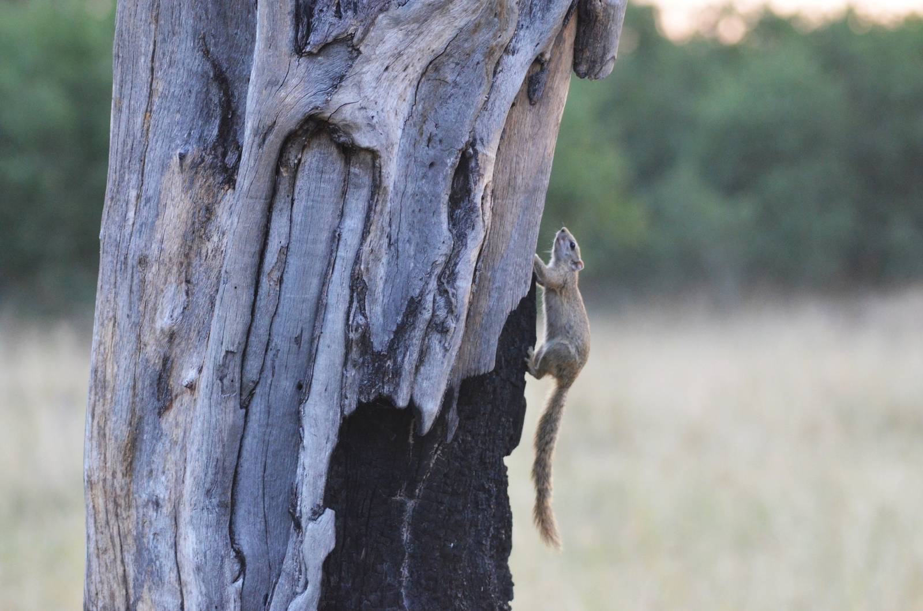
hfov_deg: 8.1
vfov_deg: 5.4
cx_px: 462
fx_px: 6525
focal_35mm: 255
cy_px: 306
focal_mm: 170
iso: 2500
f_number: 5
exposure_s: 1/500
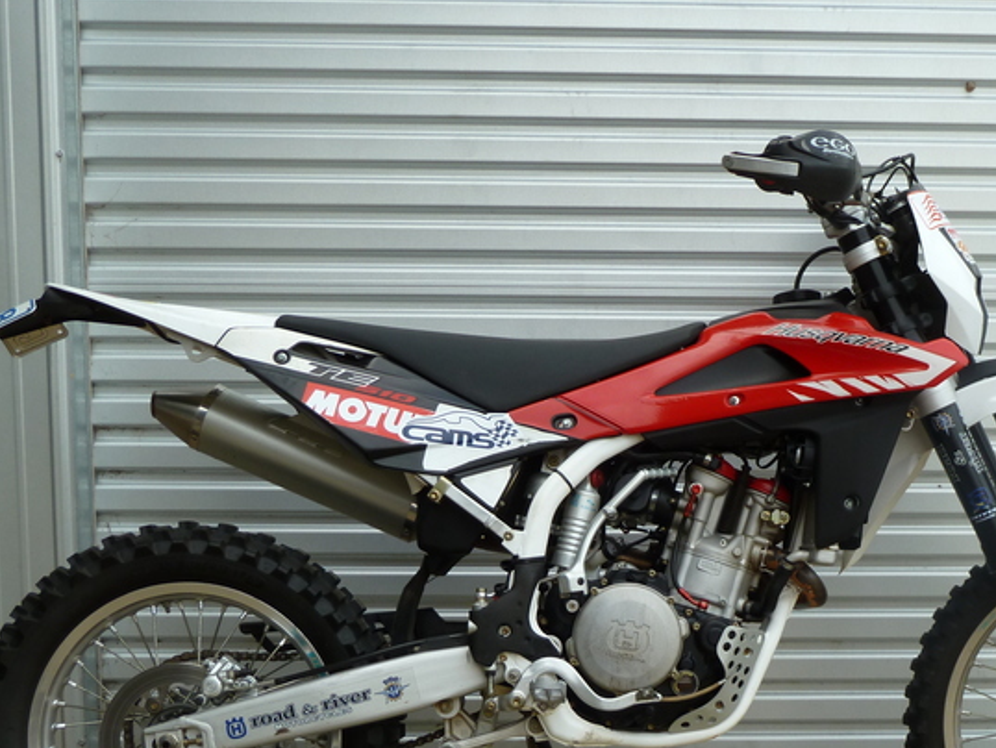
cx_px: 644
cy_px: 544
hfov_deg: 36.5
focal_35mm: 52
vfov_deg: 27.7
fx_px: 1497
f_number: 3.5
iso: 80
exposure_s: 1/80
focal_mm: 5.7
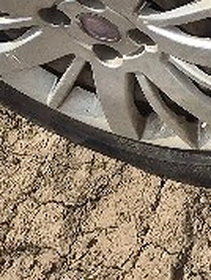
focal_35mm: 129
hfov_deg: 10.6
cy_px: -282
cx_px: 409
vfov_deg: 13.2
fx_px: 1046
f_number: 1.8
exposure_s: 1/3333
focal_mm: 5.4
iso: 25
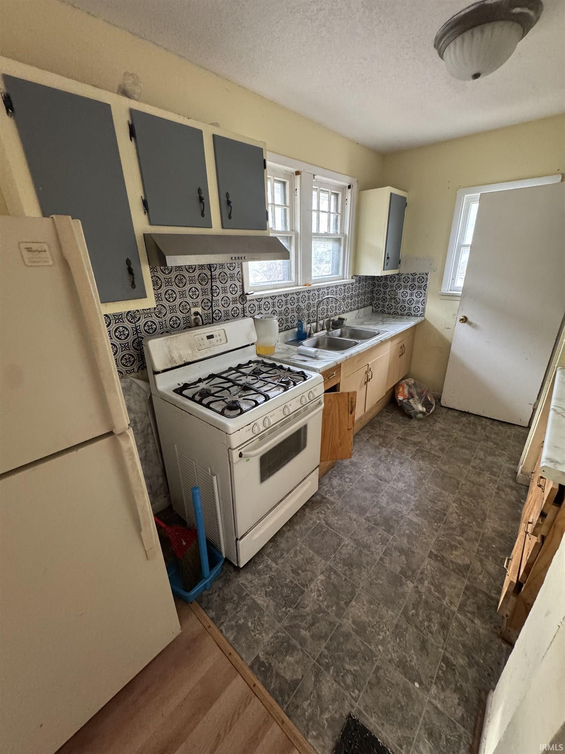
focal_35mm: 14
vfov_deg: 102.1
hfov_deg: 85.7
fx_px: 305
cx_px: 282
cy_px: 377
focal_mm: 2.22
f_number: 2.2
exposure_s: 1/60
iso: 400
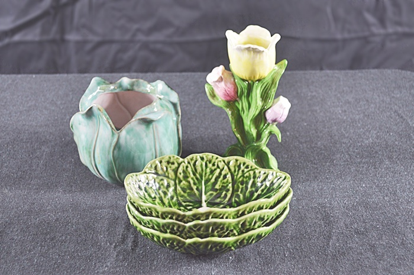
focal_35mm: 48
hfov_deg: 41.2
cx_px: 207
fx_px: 551
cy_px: 138
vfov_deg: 28.0
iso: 400
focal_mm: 32
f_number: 4.8
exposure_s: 1/15
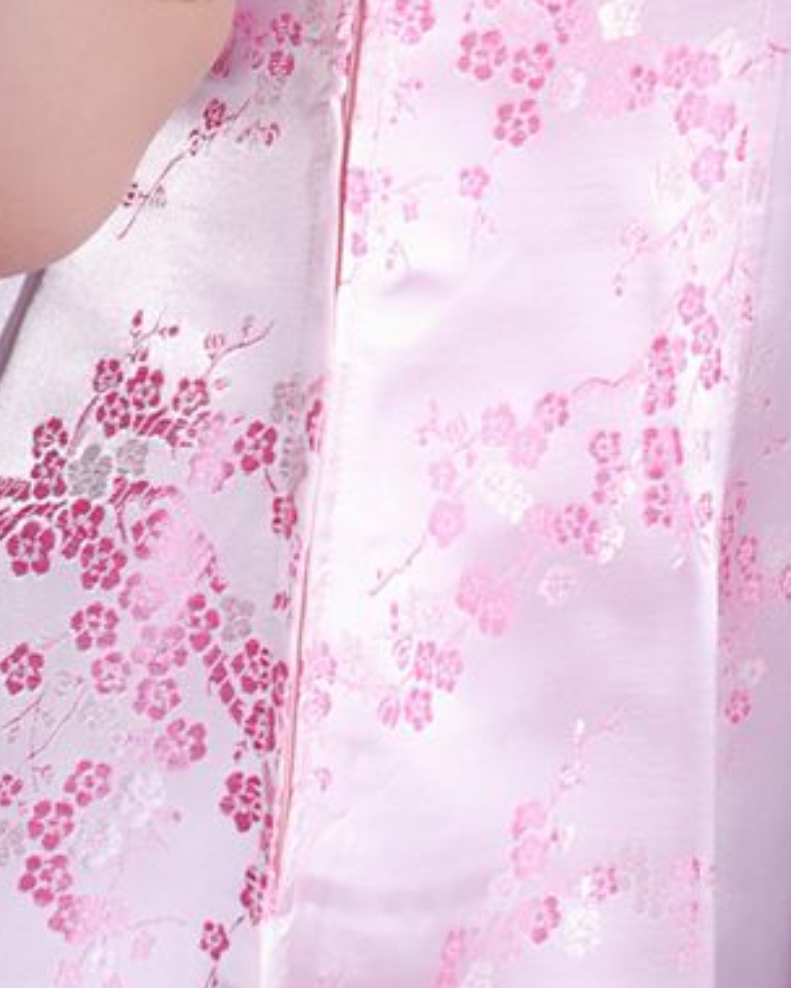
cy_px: -837
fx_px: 9042
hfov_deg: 5.0
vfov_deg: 6.1
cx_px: 626
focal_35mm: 309
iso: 100
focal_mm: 52
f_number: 9
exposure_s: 1/6
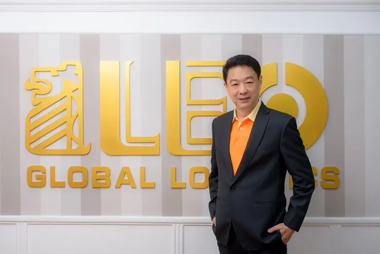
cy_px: 127
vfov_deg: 37.9
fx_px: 370
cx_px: 190
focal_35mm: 35
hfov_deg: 54.4
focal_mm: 35
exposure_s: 1/125
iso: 250
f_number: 4
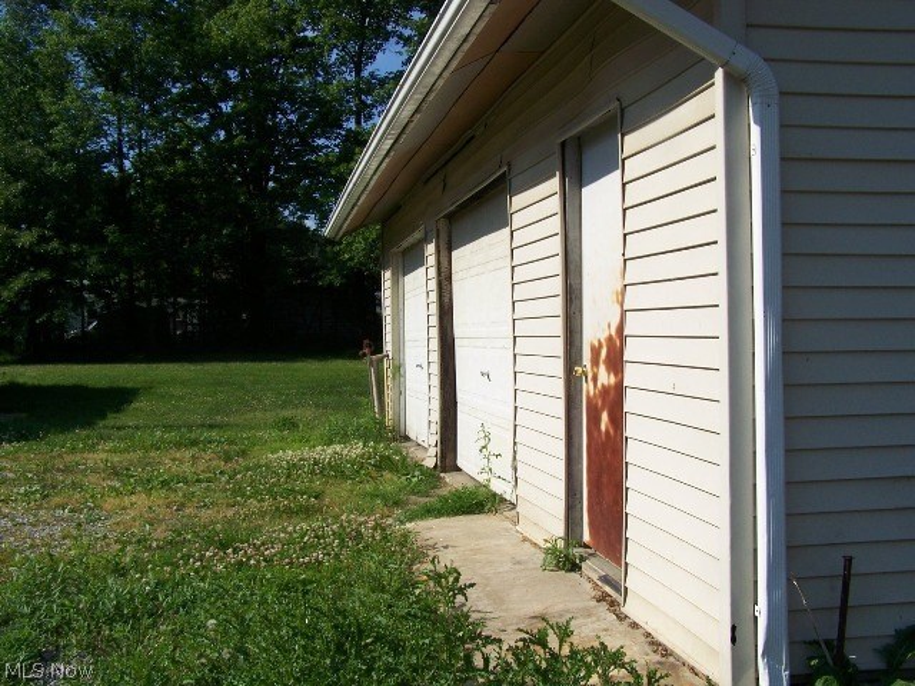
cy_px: 343
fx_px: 1004
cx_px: 458
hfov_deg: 49.0
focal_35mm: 38
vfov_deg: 37.7
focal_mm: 6.3
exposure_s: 1/640
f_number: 5.6
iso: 80
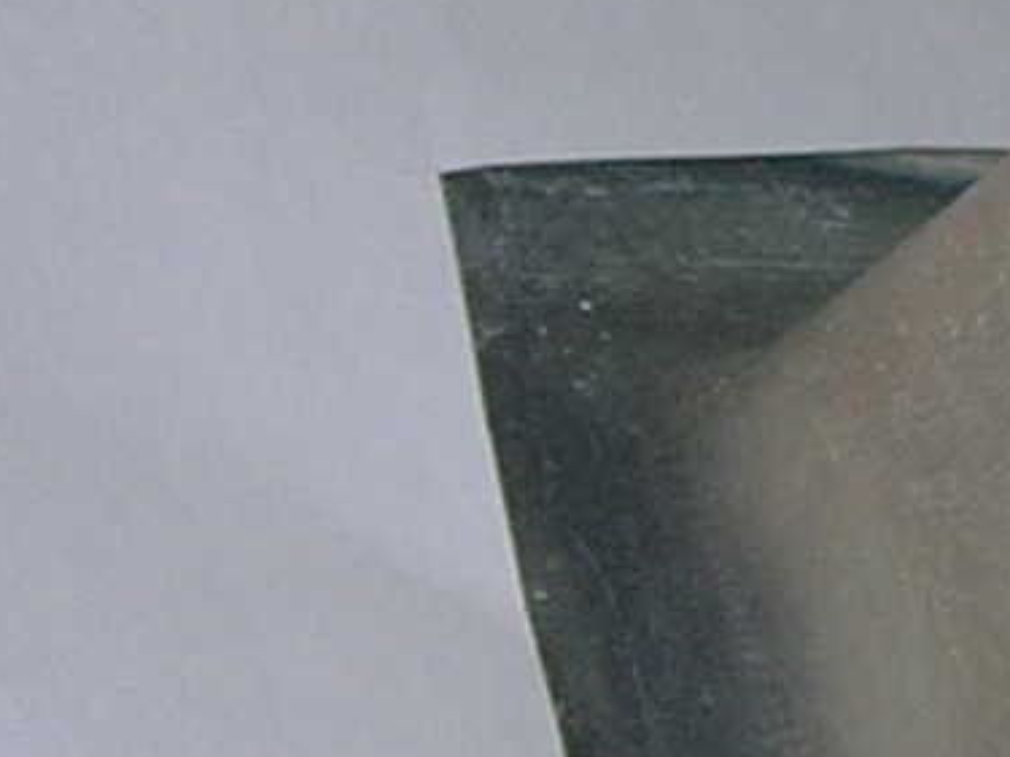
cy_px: 62
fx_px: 7671
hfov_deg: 7.3
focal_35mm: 263
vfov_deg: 5.6
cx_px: 1883
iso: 64
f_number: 2.8
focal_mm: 7.8
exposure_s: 1/60.1
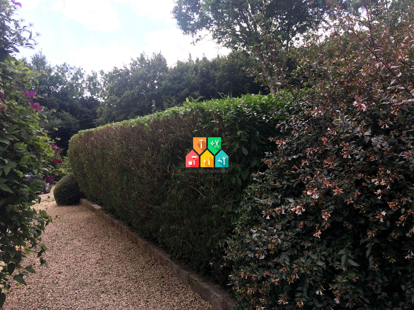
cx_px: 207
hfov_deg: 61.7
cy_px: 155
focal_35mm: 29
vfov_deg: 48.2
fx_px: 347
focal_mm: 4.15
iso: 25
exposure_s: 1/346
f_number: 2.2
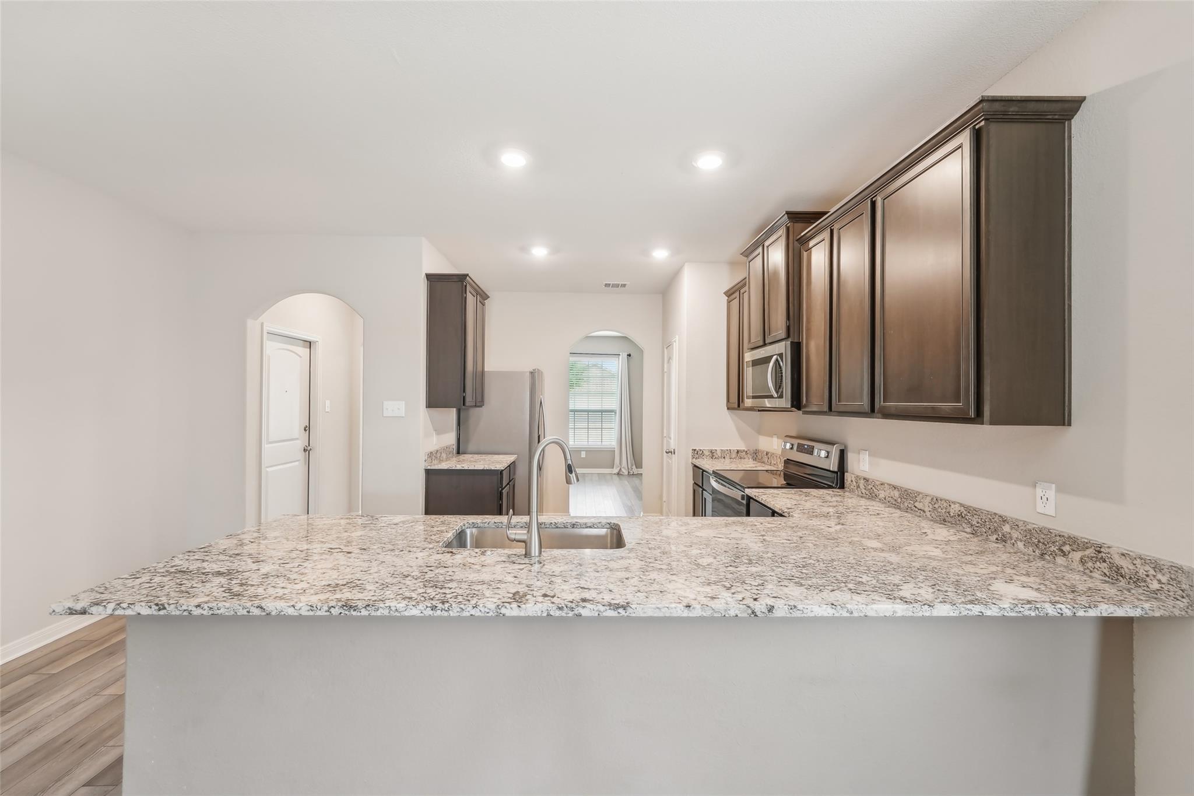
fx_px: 464
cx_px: 597
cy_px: 398
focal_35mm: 14
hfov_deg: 104.3
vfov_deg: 81.2
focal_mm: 14
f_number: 8
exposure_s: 1/15
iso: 800
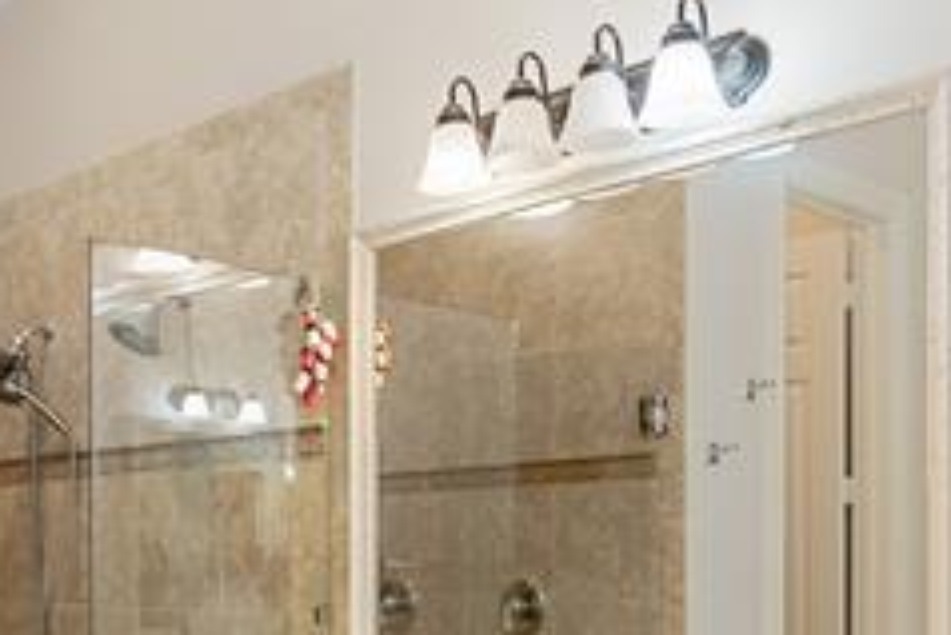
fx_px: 1242
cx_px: 172
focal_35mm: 47
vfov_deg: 26.7
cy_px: 677
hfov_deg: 40.0
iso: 500
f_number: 2.2
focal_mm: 14
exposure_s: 1/60
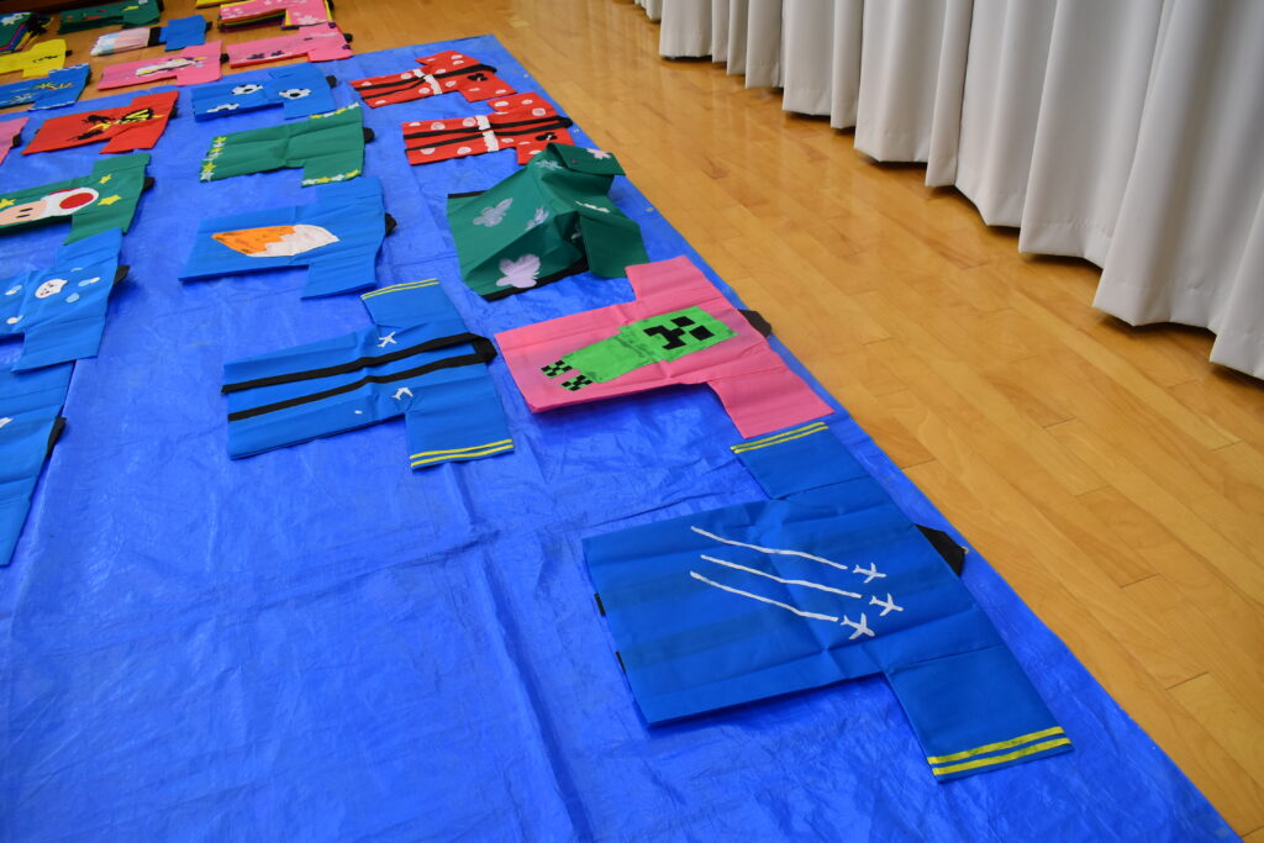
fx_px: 948
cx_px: 632
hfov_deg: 67.4
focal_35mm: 27
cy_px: 422
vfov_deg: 47.9
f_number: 5.6
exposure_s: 1/125
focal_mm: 18
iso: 400
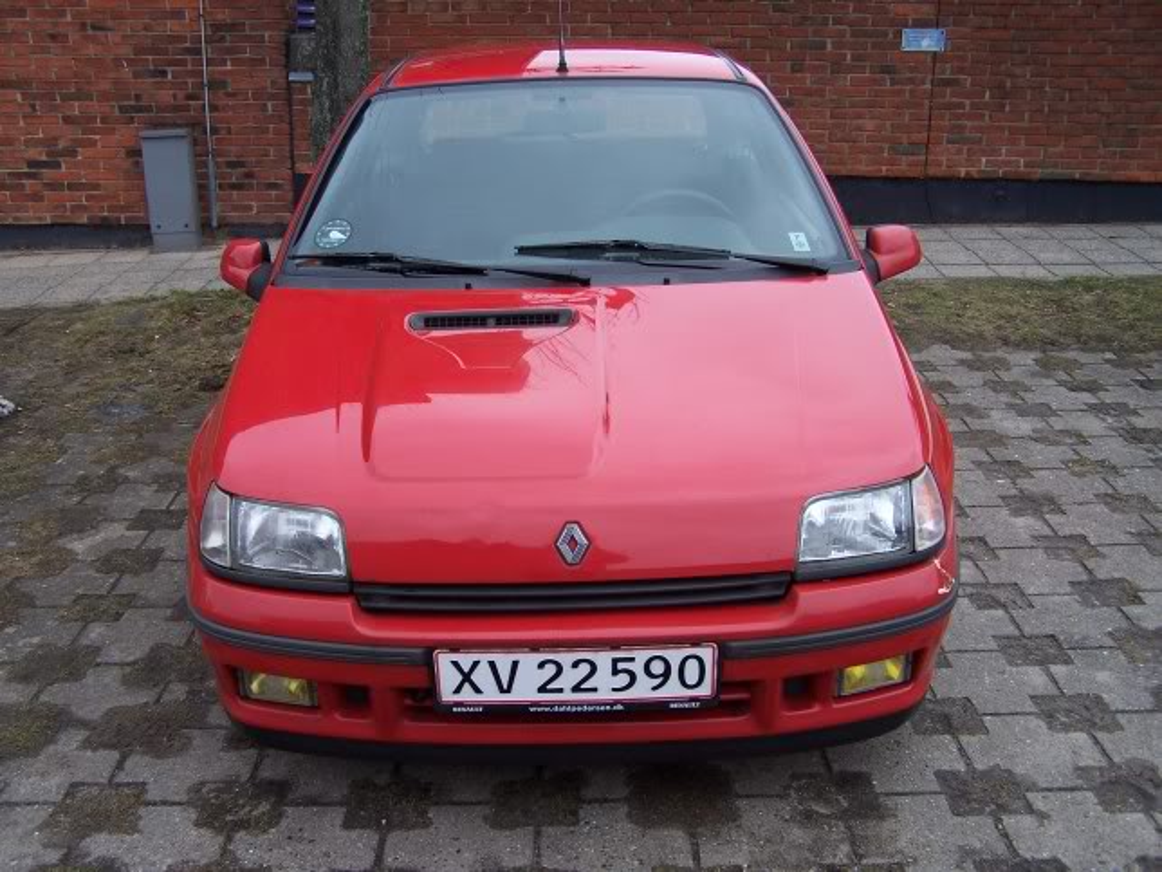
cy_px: 436
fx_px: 1276
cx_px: 581
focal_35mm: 38
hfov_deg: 49.0
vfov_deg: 37.7
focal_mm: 6.3
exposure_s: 1/90
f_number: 2.8
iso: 80
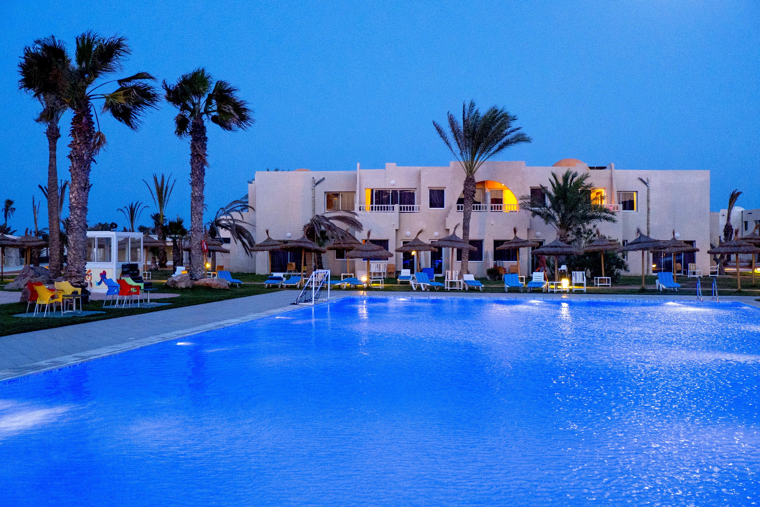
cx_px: 380
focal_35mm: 35
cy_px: 254
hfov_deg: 54.4
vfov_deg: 37.9
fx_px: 739
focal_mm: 23.3
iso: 2000
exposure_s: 1/30
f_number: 3.2
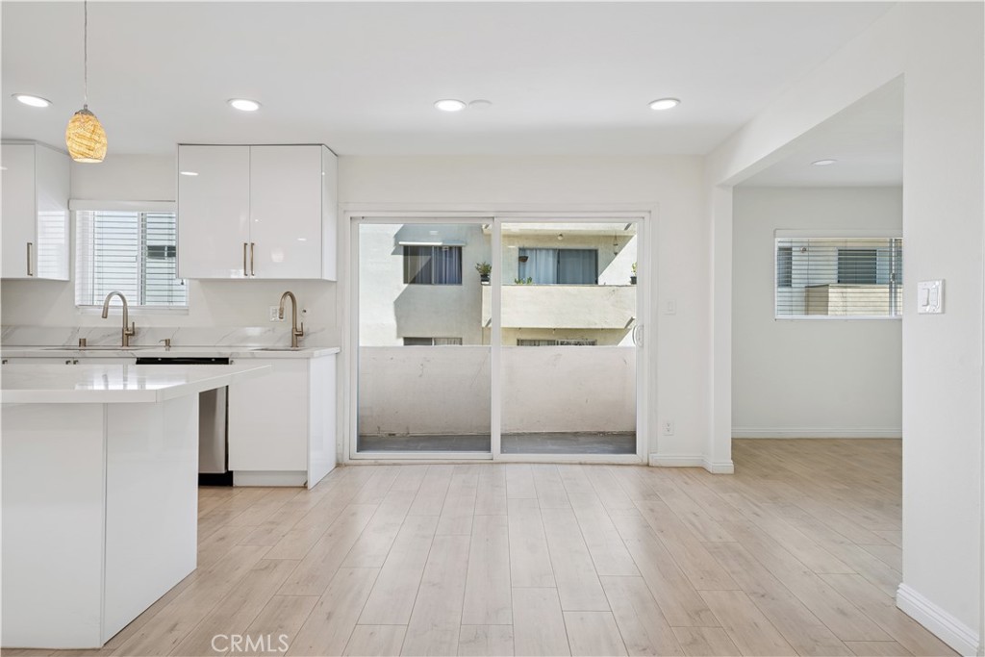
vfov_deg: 59.5
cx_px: 492
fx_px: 575
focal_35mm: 21
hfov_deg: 81.2
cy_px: 328
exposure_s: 1/30
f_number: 8
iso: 125
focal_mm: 21
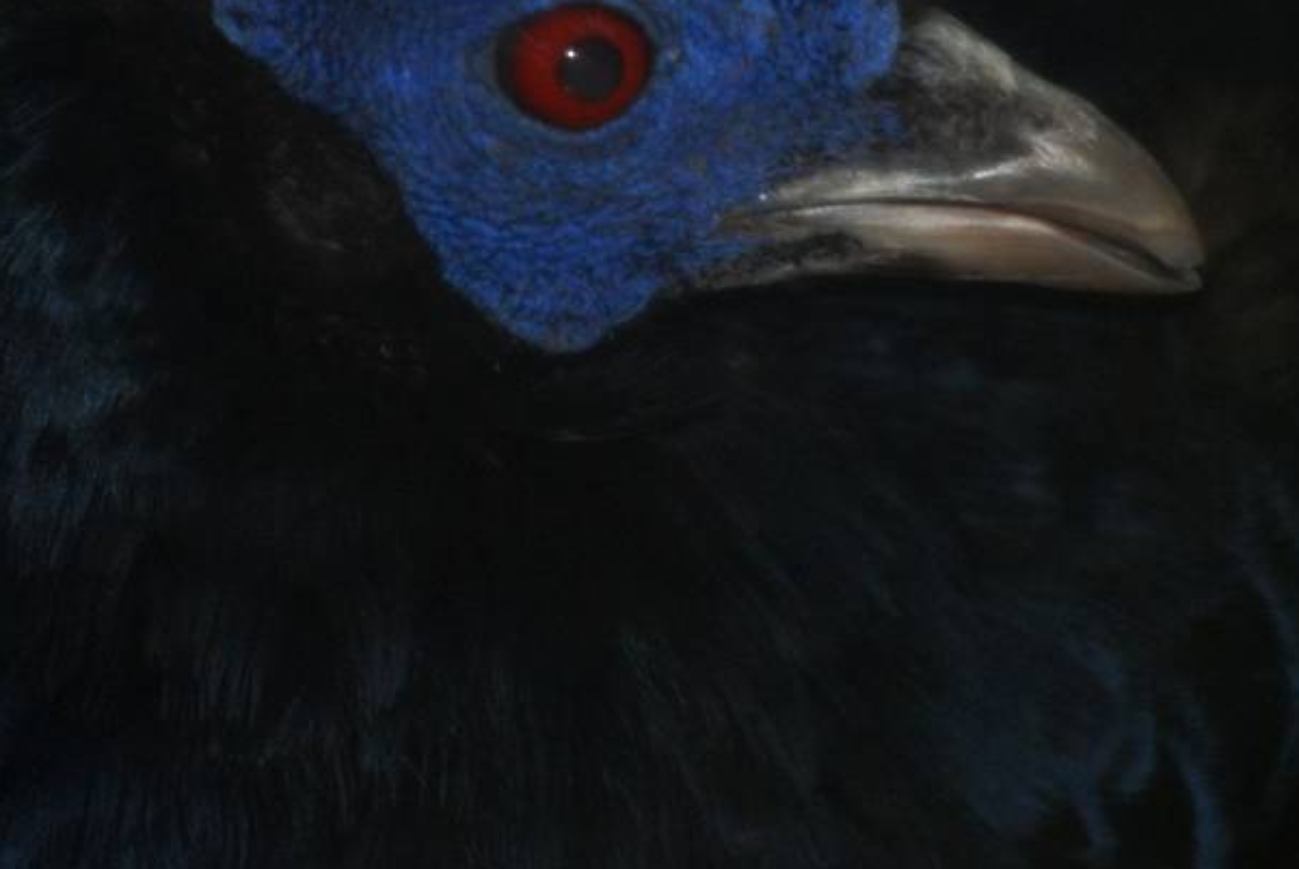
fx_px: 28148
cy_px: 62
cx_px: 707
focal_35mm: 779
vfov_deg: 1.8
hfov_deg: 2.6
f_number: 5
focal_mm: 195
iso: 400
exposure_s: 1/60
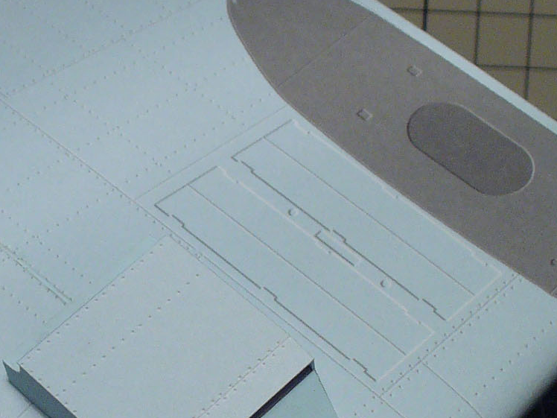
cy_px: 434
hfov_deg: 17.2
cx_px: 154
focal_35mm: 114
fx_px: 1834
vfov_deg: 12.8
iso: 100
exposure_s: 1/80
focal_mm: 6.1
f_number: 2.8
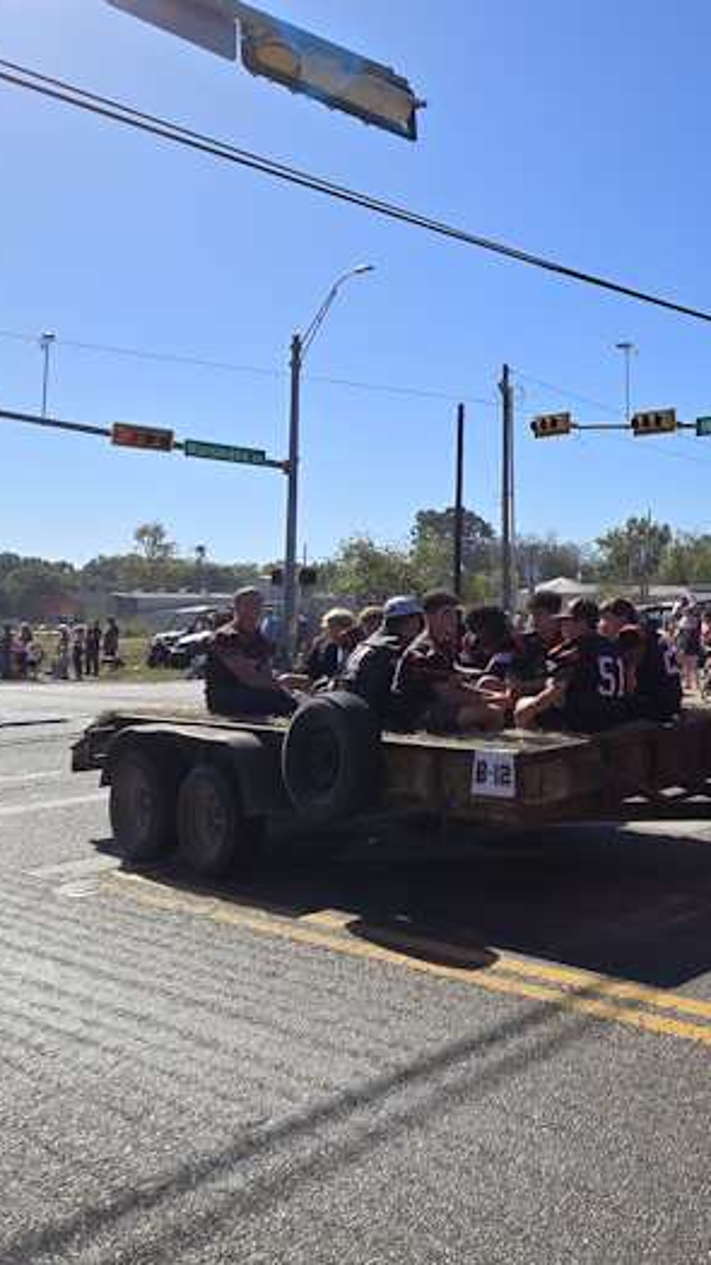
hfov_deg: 33.6
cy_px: 554
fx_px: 906
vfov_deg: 69.6
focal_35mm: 27
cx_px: 880
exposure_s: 1/2890
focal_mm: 2.2
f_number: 2.2
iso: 50
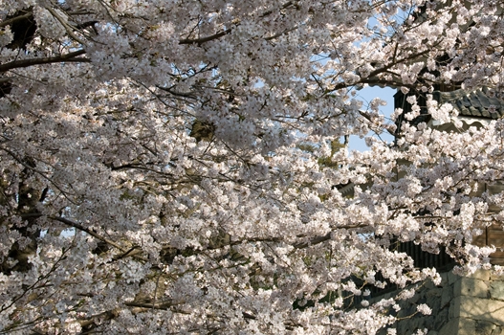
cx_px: 365
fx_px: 8599
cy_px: 107
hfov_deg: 3.4
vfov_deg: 2.2
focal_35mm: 615
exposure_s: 1/125
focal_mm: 270
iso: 200
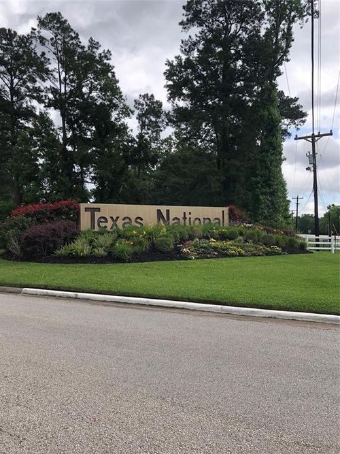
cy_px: 227
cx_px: 170
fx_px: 367
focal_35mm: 28
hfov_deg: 49.7
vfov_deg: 63.5
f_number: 1.8
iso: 20
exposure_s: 1/453
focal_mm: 4
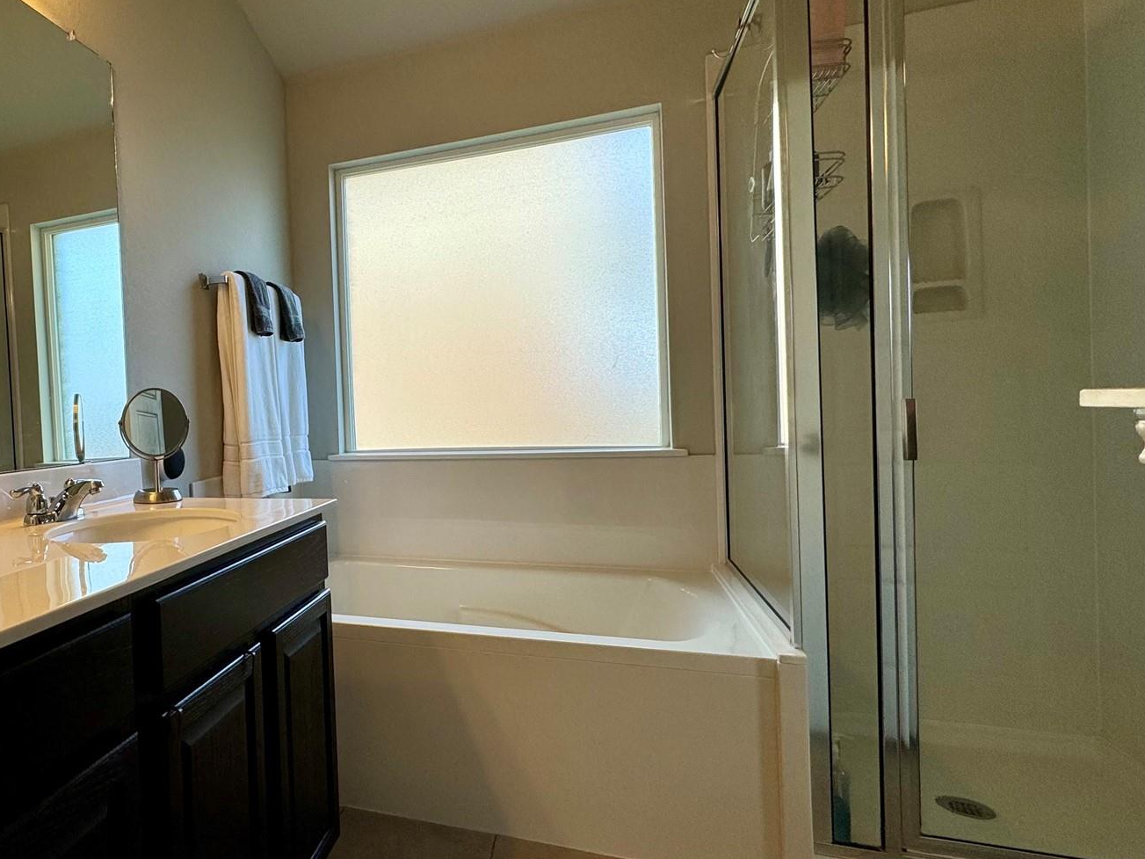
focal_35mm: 22
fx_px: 728
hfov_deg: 70.8
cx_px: 276
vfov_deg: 61.1
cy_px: 431
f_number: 2.2
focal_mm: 2.22
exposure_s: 1/173
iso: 40
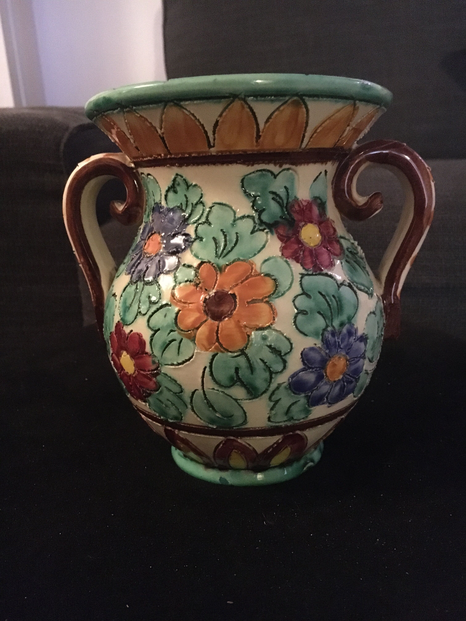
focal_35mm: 29
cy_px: 310
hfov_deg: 48.2
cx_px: 233
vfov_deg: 61.7
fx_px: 521
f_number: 2.2
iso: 1250
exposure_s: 1/17
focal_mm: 4.15
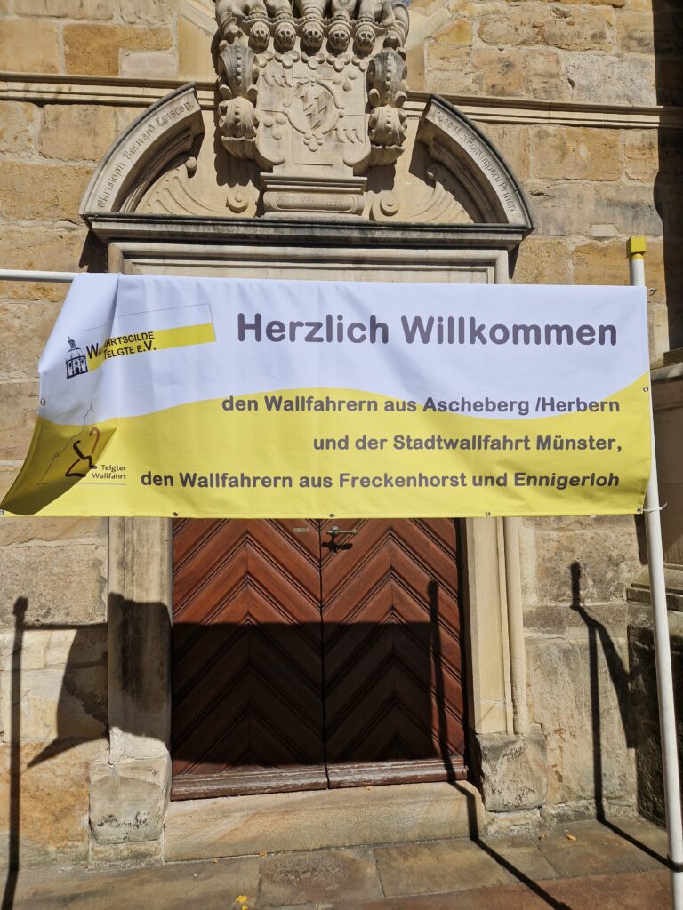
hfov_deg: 58.9
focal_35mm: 23
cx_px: 342
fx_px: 605
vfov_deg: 73.9
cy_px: 455
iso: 50
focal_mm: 5.4
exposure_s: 1/4576
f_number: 1.8
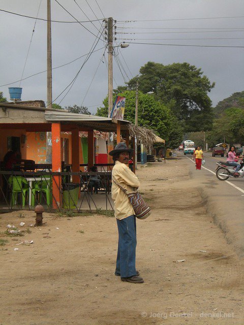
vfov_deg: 26.0
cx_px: 122
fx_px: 705
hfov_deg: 19.6
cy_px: 162
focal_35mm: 75
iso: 100
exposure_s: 1/160
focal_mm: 12.47
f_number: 4.5
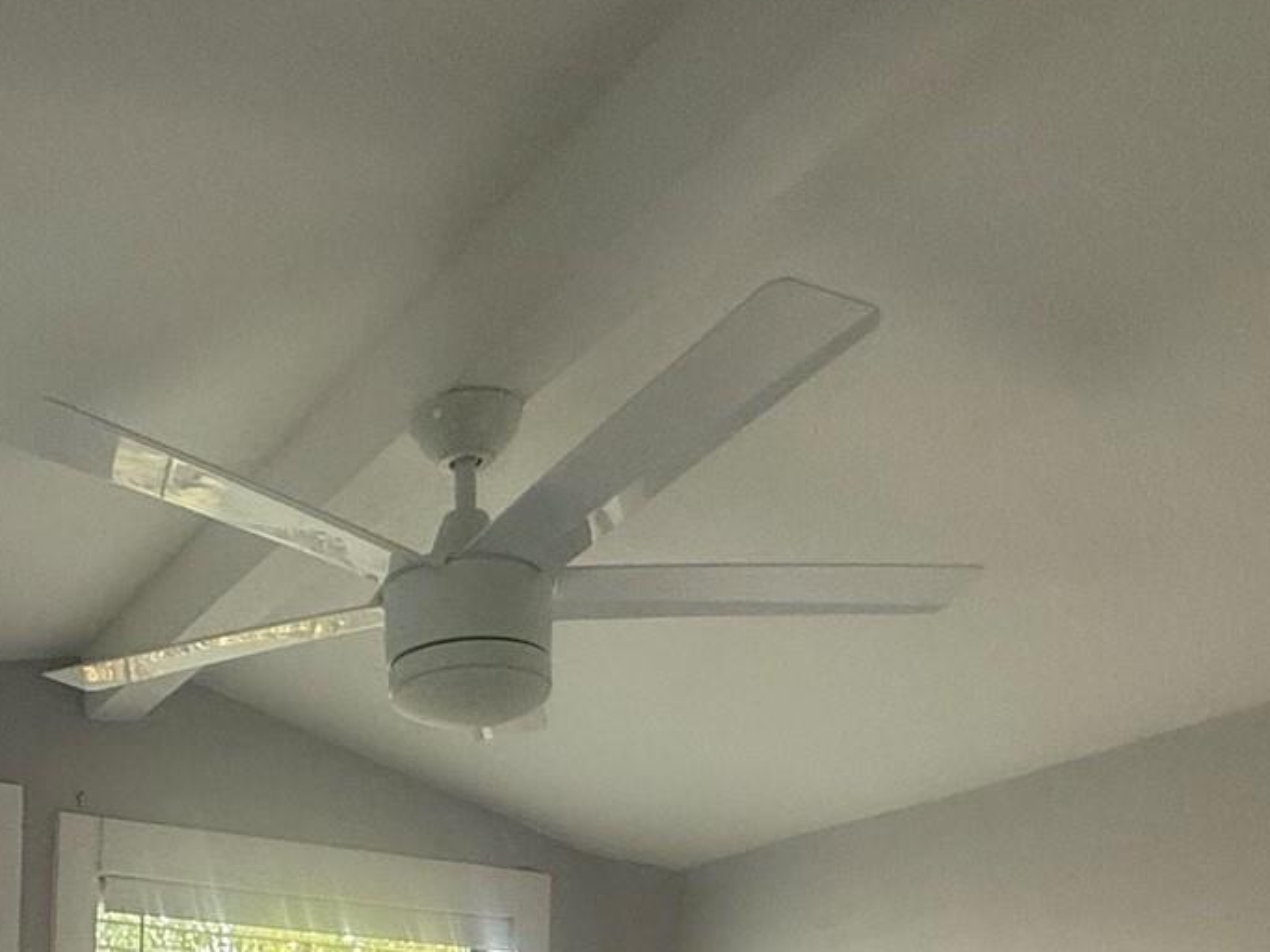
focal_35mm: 42
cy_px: 1132
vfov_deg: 29.6
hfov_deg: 43.2
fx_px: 1541
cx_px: 299
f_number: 2.2
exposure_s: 1/99
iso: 200
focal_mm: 2.22
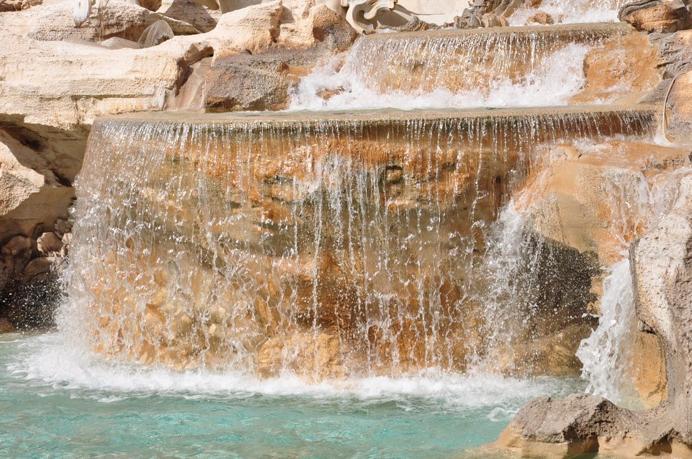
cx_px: 346
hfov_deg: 17.1
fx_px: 2304
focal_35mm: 120
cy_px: 230
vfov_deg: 11.4
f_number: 11
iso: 200
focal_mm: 80
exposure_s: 1/400
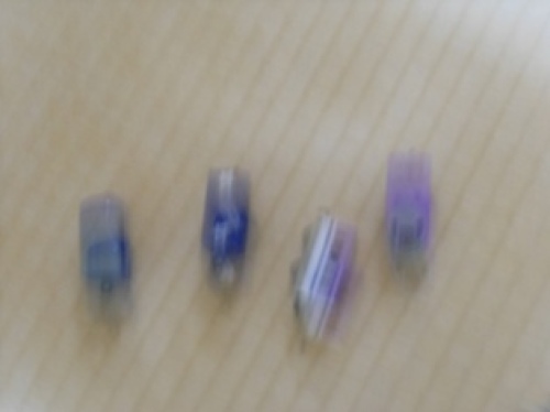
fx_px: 1175
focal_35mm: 74
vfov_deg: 19.9
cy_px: 206
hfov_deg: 26.4
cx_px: 275
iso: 400
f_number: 5.2
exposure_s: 1/3
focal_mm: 13.2
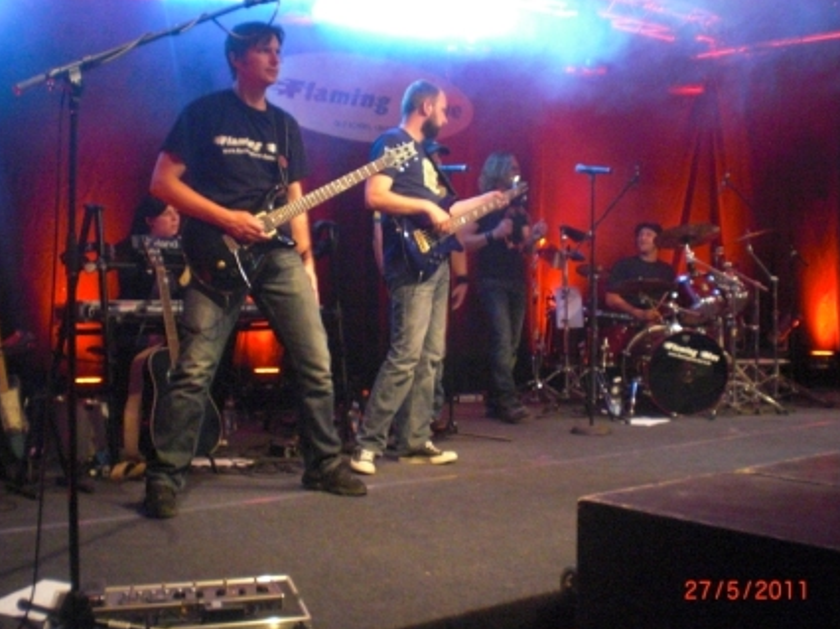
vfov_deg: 35.9
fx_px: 970
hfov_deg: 46.8
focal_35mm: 40
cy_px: 327
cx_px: 422
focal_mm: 6.3
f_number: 3.1
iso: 800
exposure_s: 1/20
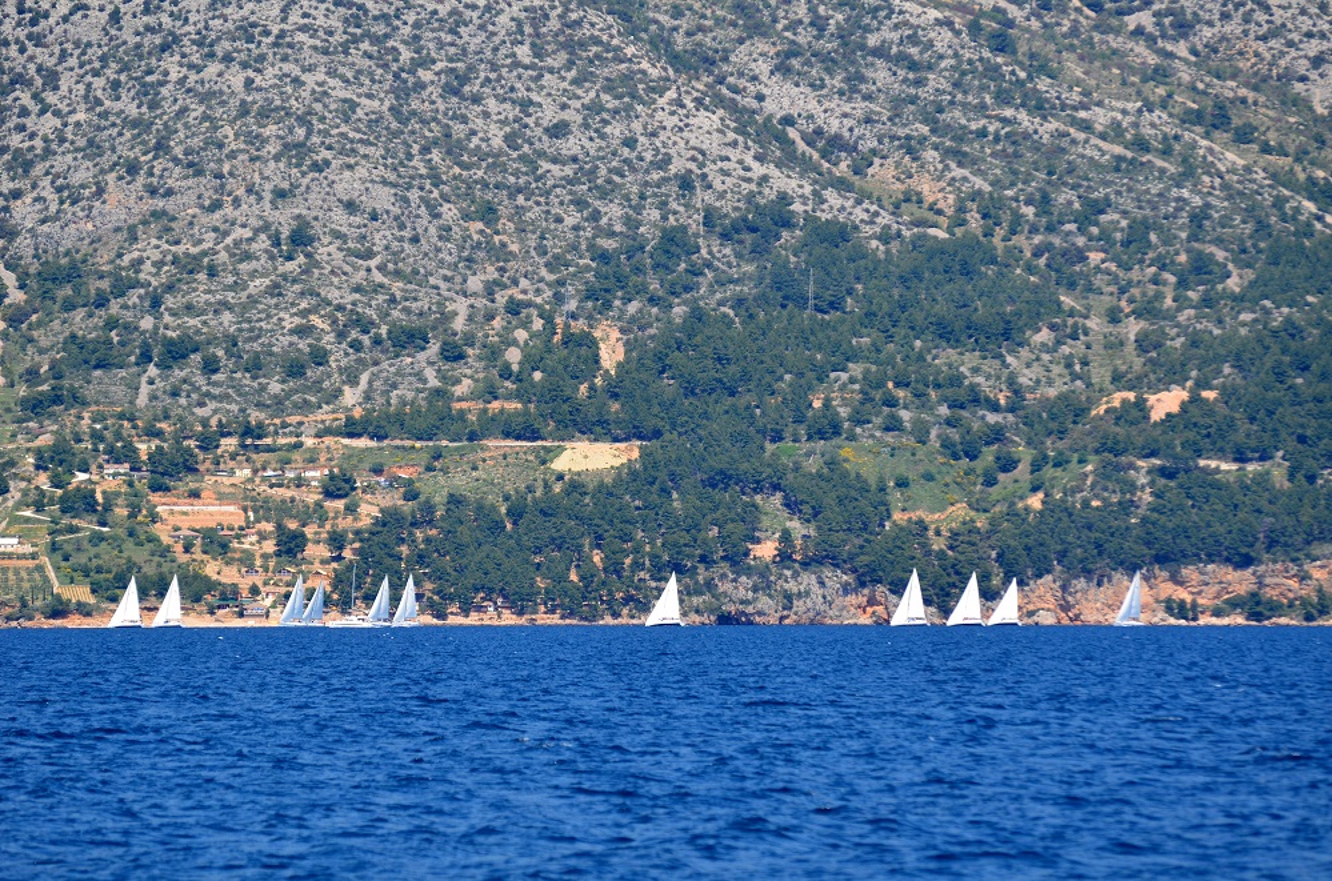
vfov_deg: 4.9
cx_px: 666
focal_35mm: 278
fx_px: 10243
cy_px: 440
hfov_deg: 7.4
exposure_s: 1/2000
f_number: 5
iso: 400
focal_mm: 185
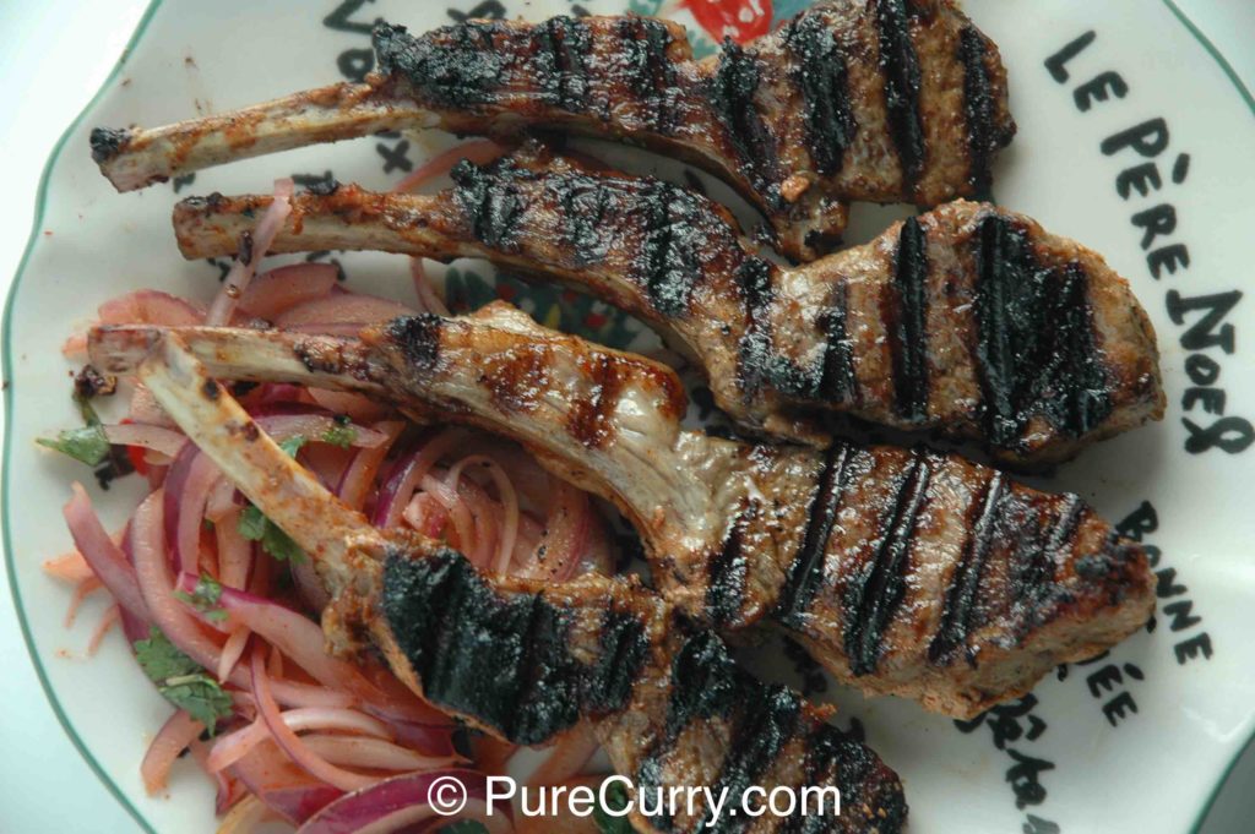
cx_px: 628
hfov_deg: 19.5
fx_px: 3657
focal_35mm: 105
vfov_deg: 13.0
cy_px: 417
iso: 400
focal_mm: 70
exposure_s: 1/30
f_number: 4.5
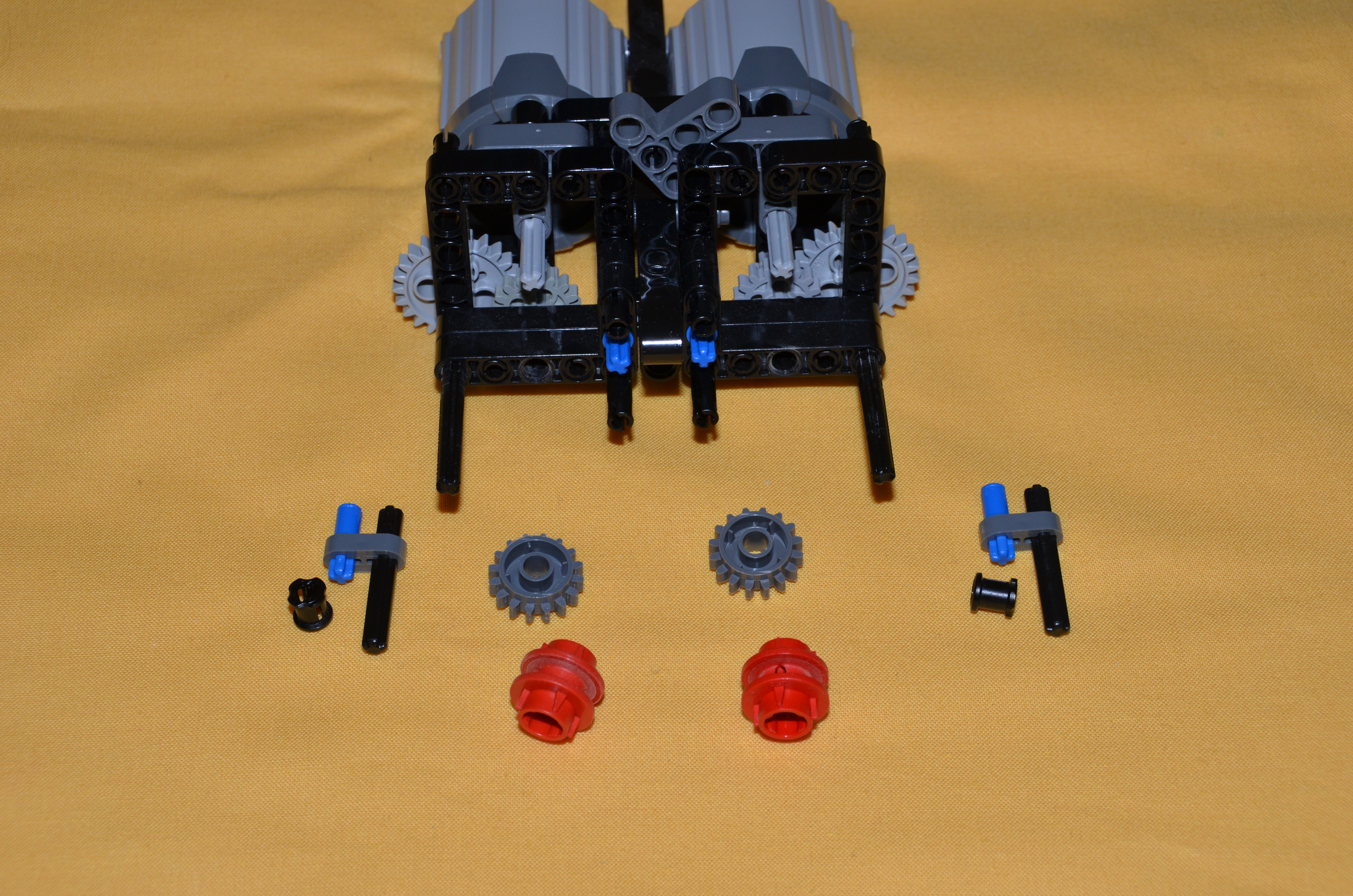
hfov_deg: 27.0
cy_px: 448
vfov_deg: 18.1
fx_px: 2813
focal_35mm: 75
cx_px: 676
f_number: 9
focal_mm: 50
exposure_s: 1/60
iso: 320
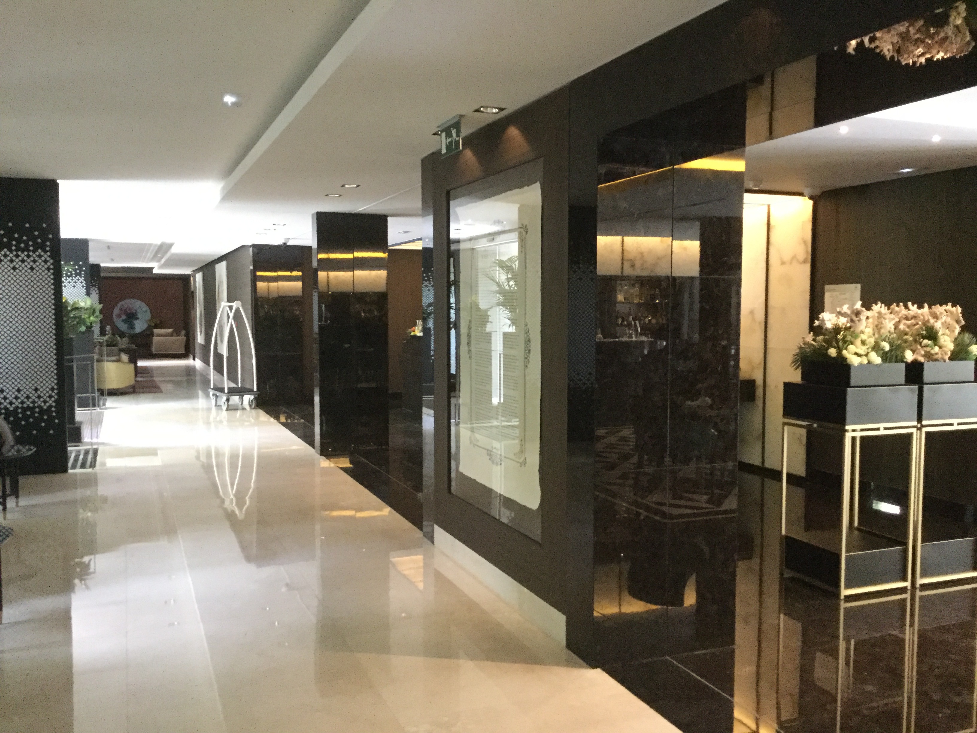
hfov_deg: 58.4
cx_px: 488
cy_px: 366
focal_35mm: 31
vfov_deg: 45.4
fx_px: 875
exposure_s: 1/17
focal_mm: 3.3
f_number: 2.4
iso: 320
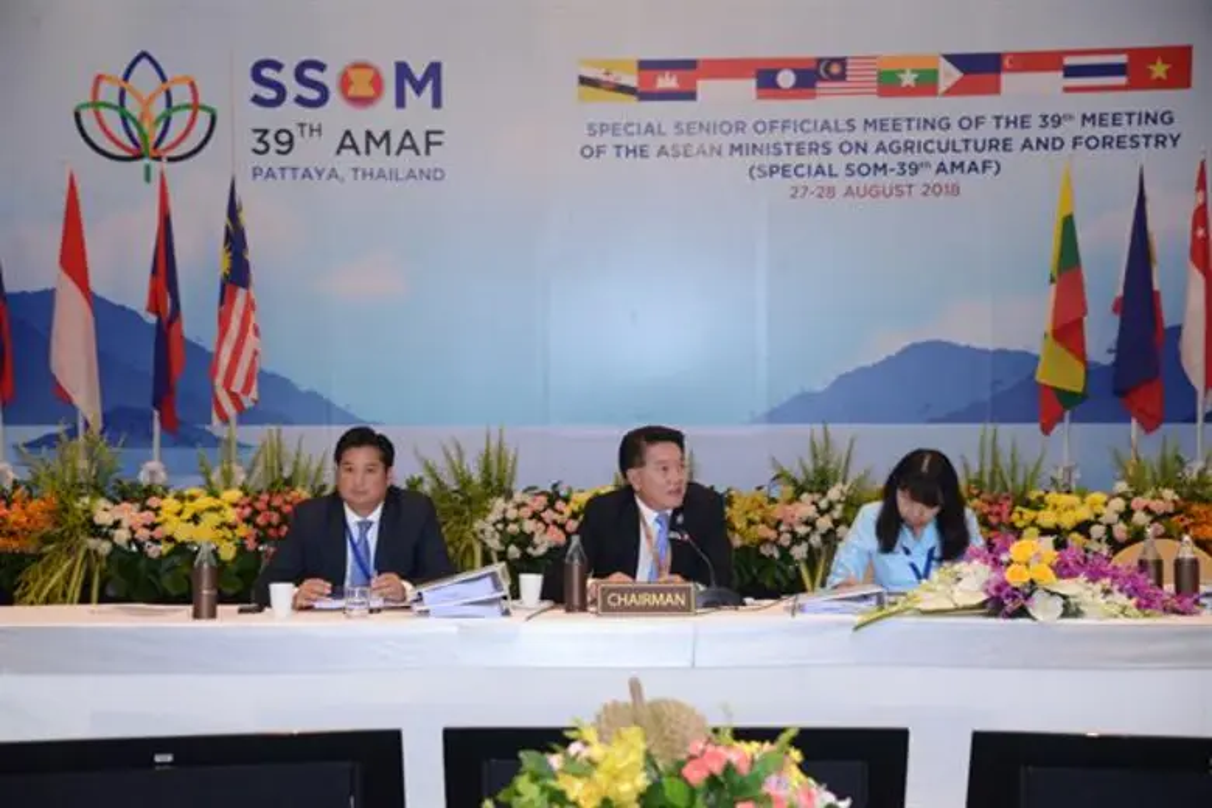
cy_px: 404
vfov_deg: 14.9
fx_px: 3097
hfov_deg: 22.1
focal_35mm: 92
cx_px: 606
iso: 4000
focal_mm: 92
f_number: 5.6
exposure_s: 1/160
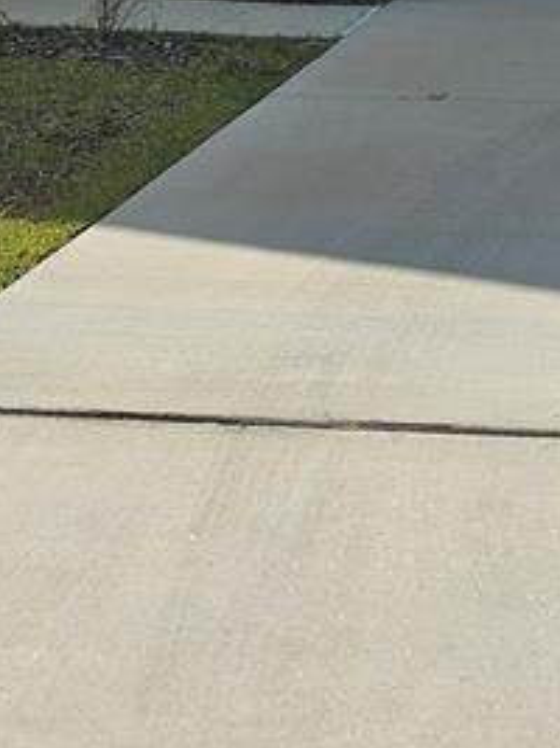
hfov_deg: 20.3
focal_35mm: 69
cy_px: -210
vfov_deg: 24.7
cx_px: 616
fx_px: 1490
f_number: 1.8
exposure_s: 1/6134
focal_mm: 5
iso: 50
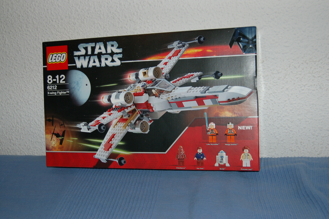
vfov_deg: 29.8
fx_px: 411
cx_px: 164
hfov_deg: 43.6
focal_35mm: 45
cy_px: 110
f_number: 4.2
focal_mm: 30
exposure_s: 1/60
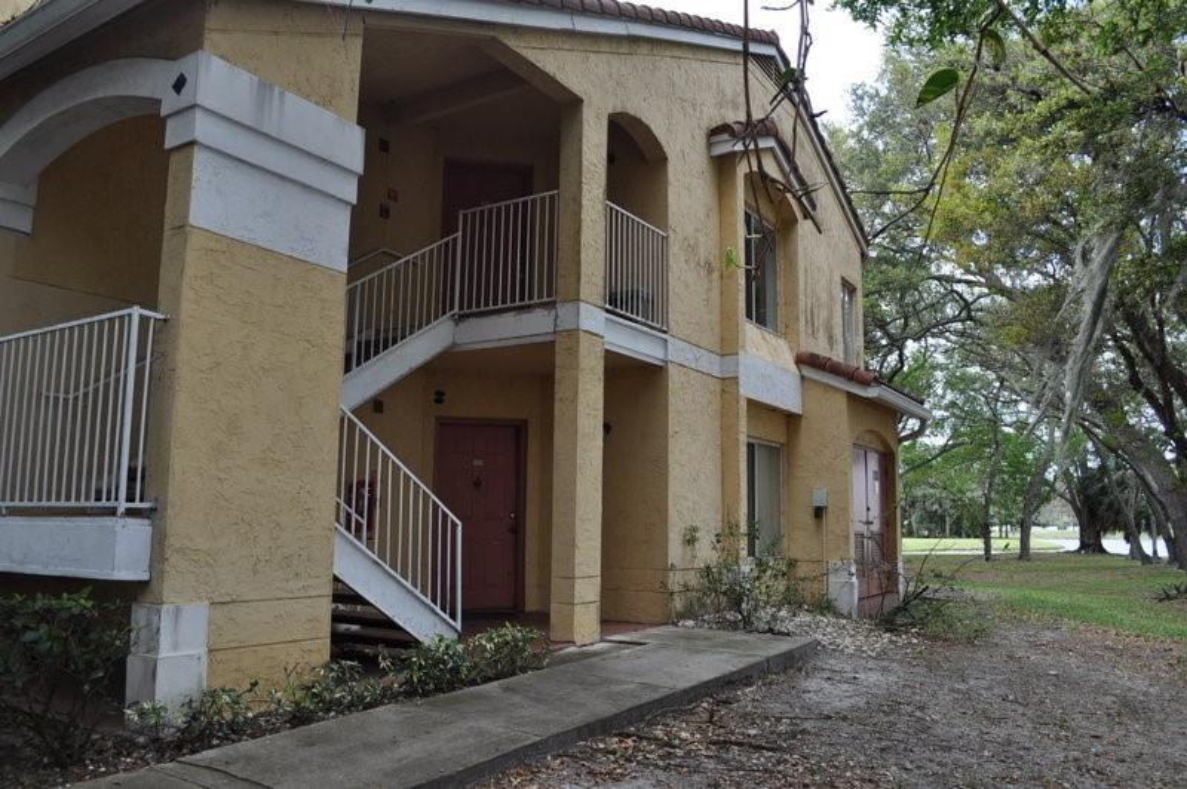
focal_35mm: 27
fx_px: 889
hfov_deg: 67.4
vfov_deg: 47.9
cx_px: 594
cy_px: 394
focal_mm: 18
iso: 200
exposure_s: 1/160
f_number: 6.3
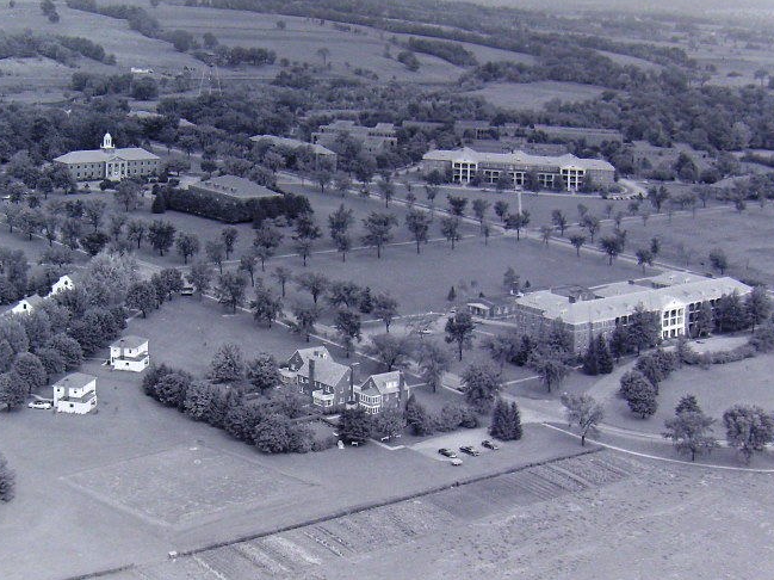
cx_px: 272
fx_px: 1341
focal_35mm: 60
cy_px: 333
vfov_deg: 24.4
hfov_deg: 32.0
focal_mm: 6.3
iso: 50
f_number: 2.8
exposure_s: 1/77.8
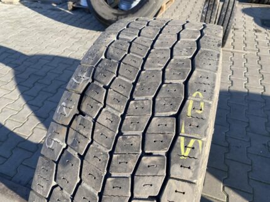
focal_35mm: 26
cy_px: 101
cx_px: 135
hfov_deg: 67.3
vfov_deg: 53.1
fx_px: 203
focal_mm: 4.25
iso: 32
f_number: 1.8
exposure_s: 1/681
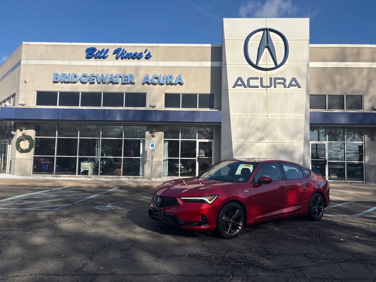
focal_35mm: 26
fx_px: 282
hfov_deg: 67.3
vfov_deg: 53.1
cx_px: 188
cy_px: 141
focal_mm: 5.96
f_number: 1.6
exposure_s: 1/4608
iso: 50
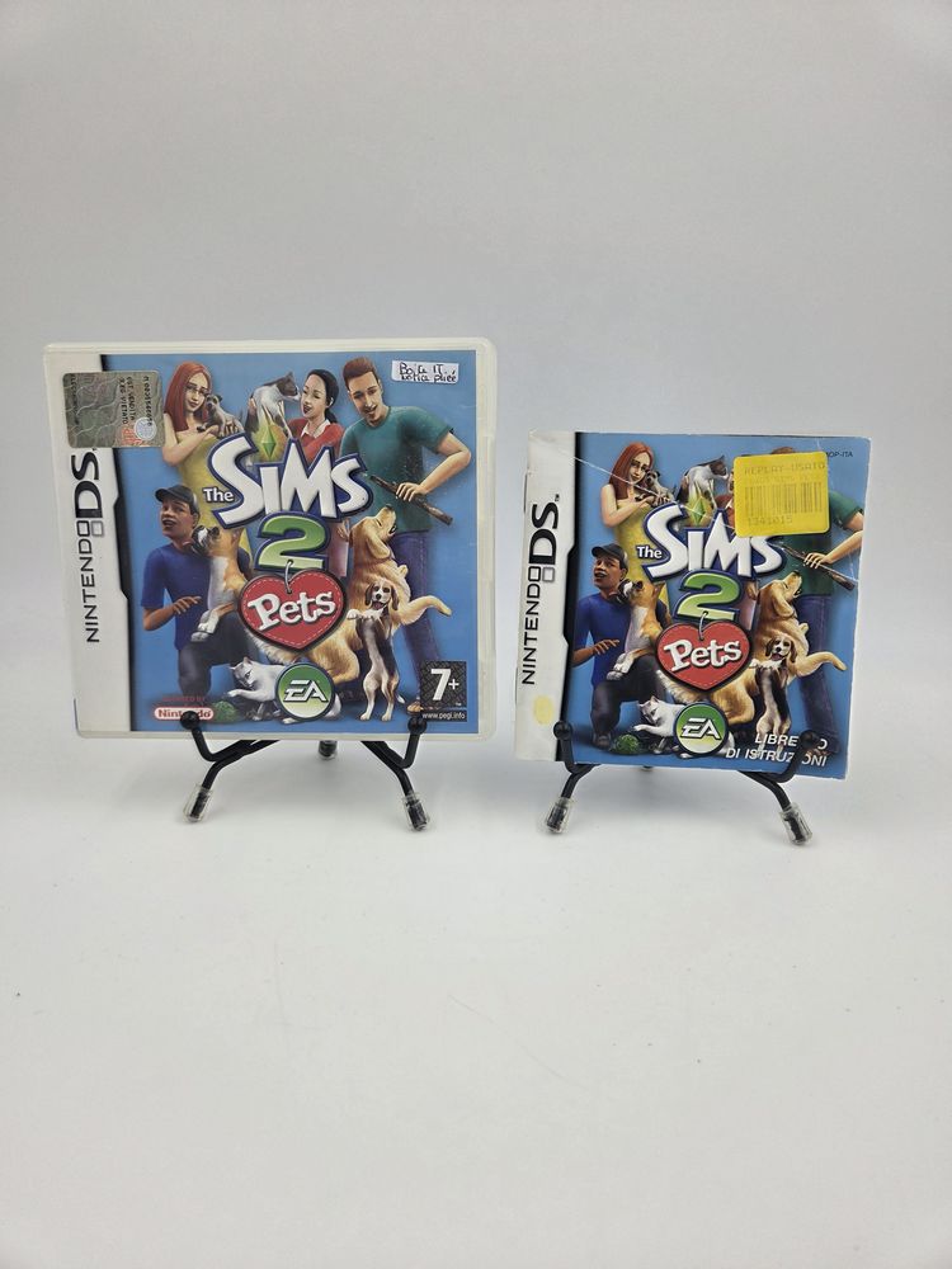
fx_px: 843
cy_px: 634
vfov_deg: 73.9
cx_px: 476
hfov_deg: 58.9
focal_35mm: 23
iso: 32
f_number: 1.8
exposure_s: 1/180
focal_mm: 5.4
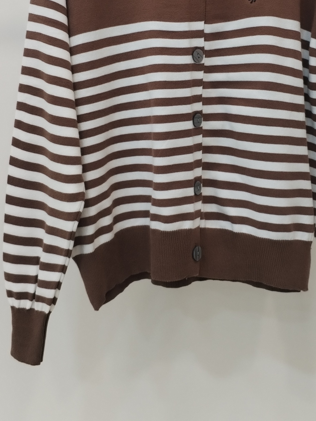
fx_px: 633
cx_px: 193
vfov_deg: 35.8
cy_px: 93
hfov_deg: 28.0
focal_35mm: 52
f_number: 1.8
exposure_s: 1/50
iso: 237
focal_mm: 4.75
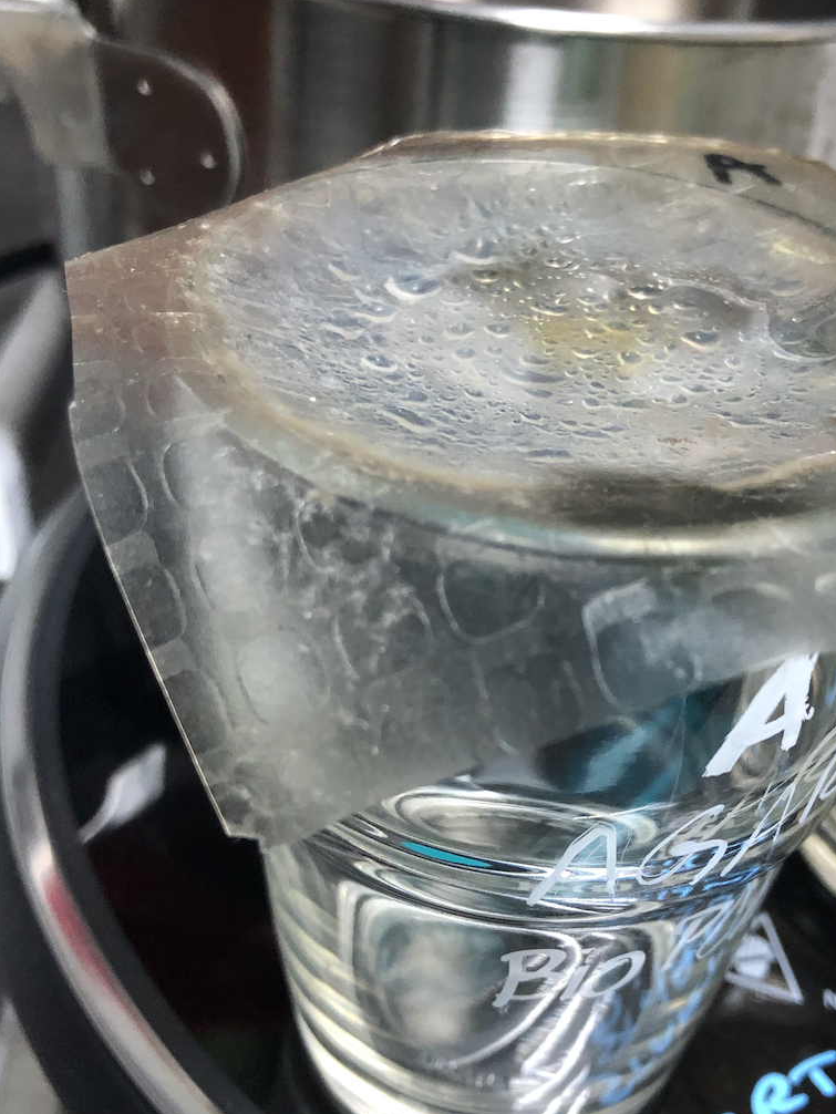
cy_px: 565
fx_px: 1223
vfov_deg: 49.0
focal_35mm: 38
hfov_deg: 37.4
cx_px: 546
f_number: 1.8
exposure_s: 1/15
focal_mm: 3.99
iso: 100
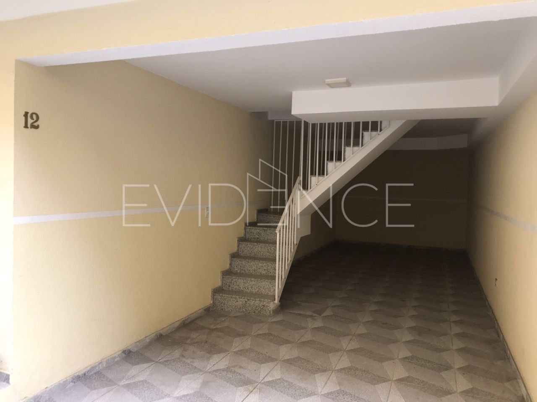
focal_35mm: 28
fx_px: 434
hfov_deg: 63.4
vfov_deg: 49.7
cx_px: 268
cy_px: 201
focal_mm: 3.99
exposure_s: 1/120
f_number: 1.8
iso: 32
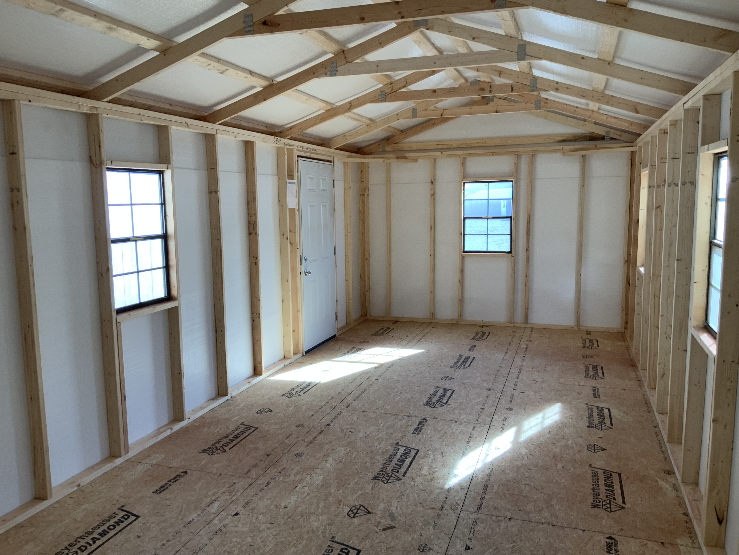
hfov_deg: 61.7
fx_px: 619
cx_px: 370
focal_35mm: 29
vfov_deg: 48.2
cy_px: 278
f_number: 1.8
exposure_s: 1/120
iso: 32
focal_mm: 3
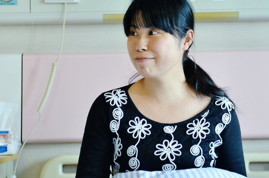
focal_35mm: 76
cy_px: 79
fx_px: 567
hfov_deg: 26.7
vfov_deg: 17.9
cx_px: 155
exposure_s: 1/160
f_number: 3.2
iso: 1000
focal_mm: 60
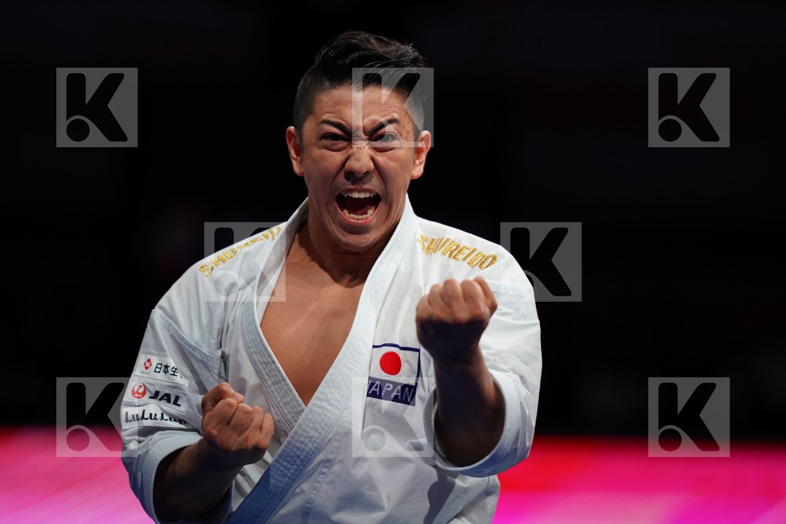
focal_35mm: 400
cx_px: 393
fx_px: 8733
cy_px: 262
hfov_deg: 5.2
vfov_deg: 3.4
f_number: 2.8
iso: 1000
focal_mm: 400
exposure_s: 1/500
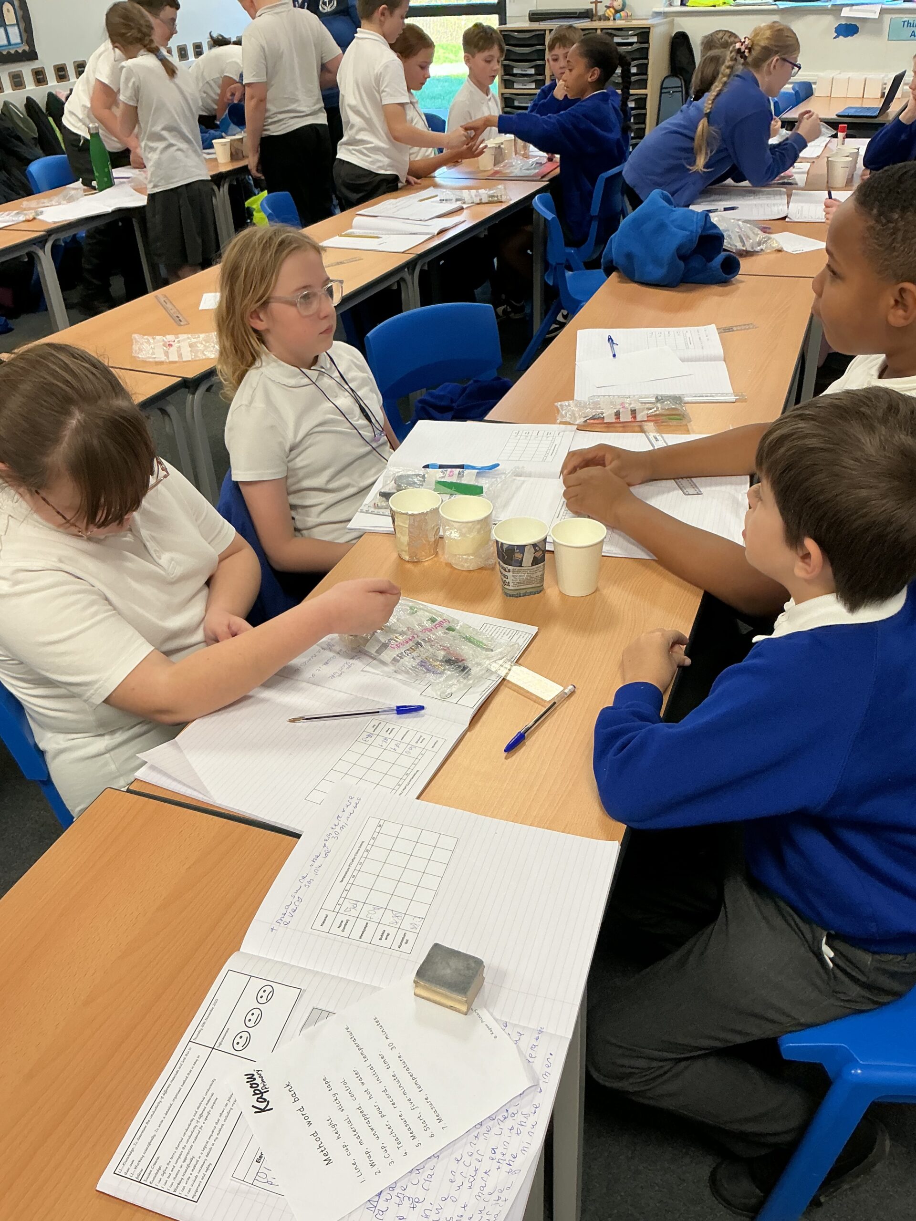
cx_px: 458
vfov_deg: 61.7
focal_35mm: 29
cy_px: 610
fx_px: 1023
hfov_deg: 48.2
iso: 64
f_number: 1.8
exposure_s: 1/60
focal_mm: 3
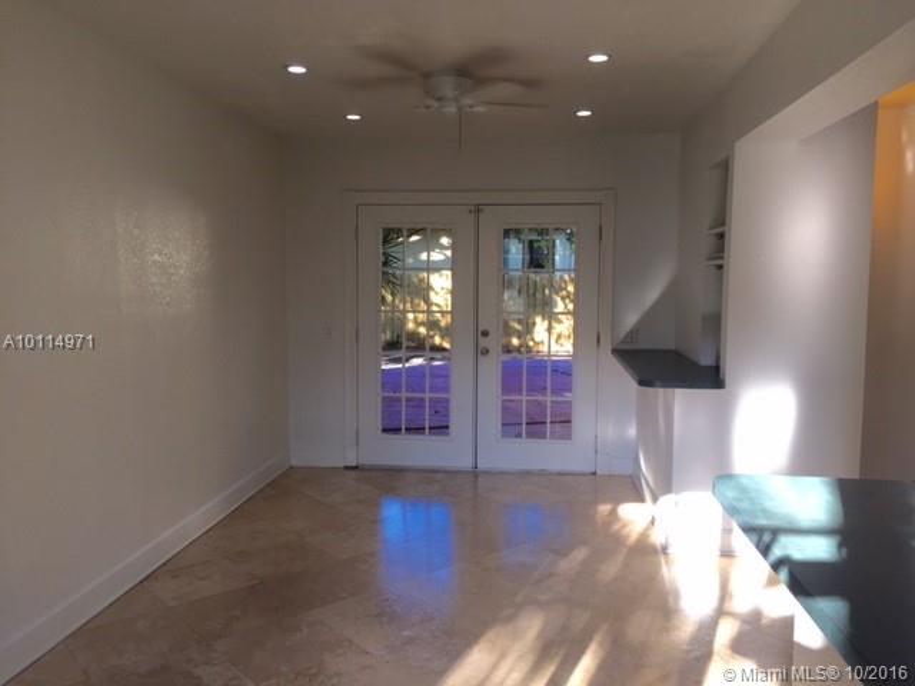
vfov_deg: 48.2
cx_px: 458
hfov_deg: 61.7
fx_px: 767
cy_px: 343
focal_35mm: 29
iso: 32
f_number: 2.2
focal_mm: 4.15
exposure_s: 1/60
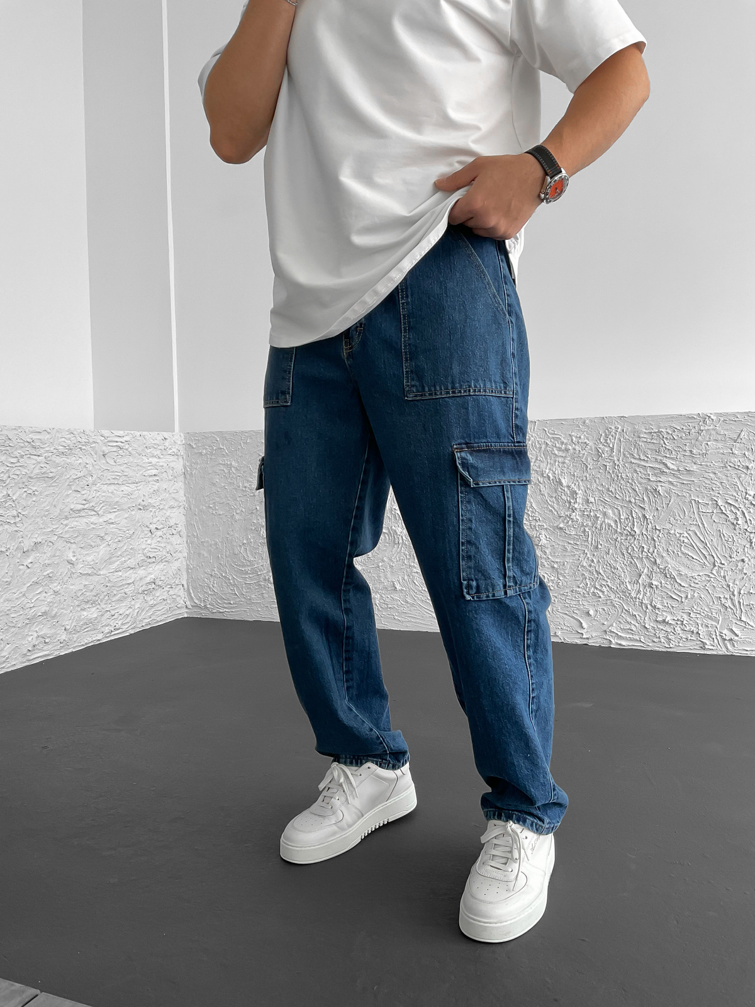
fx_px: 843
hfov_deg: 48.2
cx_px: 378
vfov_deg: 61.7
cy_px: 504
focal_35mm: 29
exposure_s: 1/120
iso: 40
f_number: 1.8
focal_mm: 3
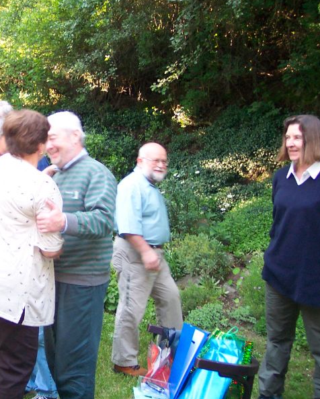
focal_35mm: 54
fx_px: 639
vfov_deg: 34.7
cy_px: 199
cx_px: 28
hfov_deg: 27.1
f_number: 2.8
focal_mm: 8
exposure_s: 1/30
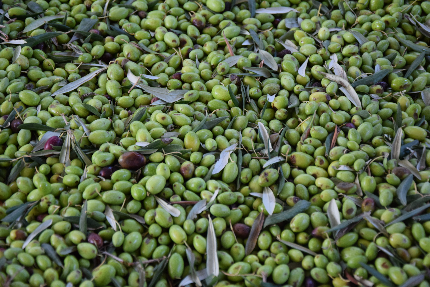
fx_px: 1344
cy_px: 144
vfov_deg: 12.2
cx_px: 215
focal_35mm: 112
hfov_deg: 18.2
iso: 1800
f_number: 5.3
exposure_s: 1/60
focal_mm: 75
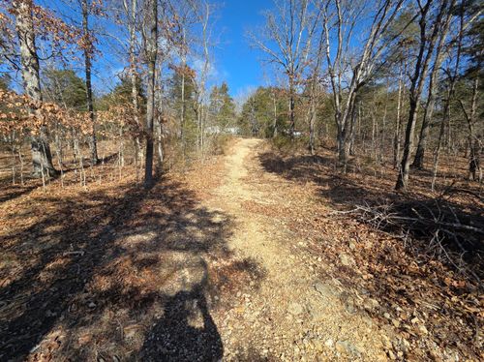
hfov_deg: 106.2
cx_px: 242
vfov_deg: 89.8
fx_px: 182
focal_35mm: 13
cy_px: 181
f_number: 2.2
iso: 50
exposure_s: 1/1005
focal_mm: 2.2
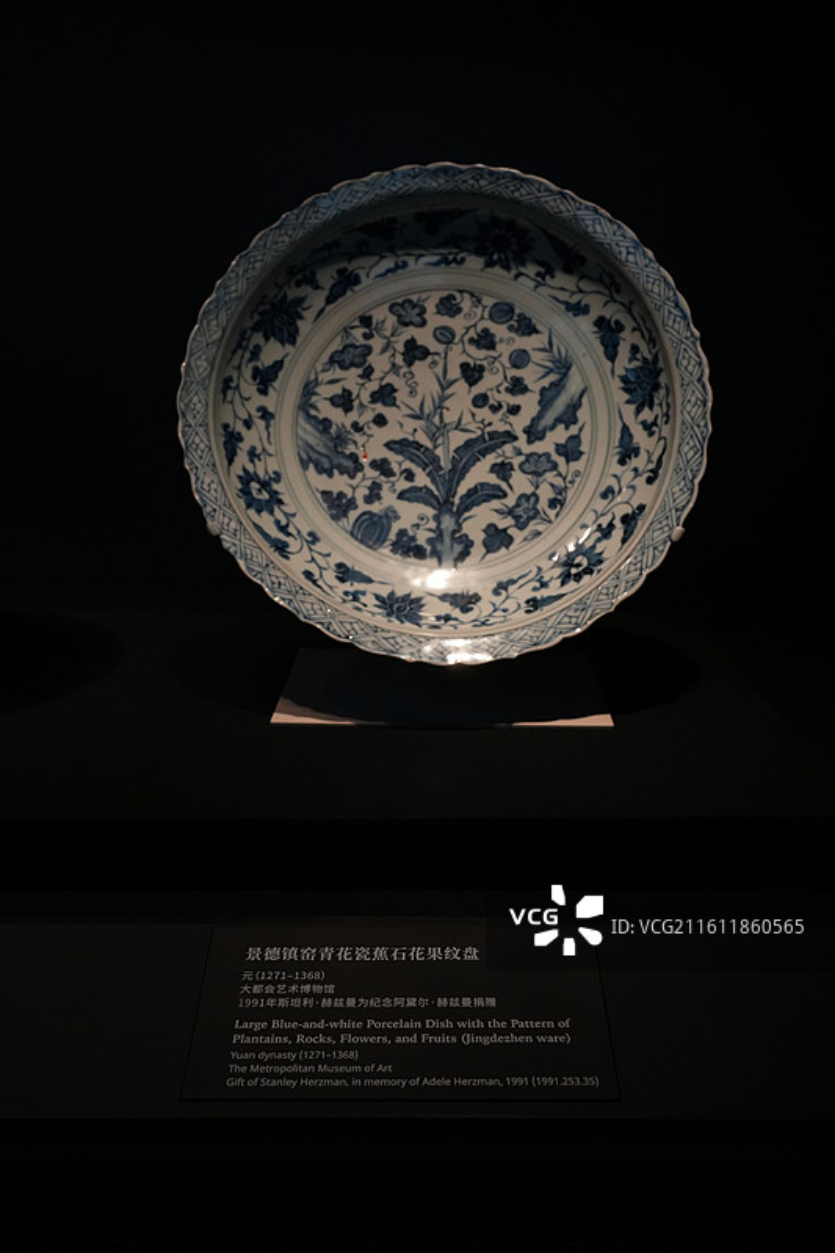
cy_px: 626
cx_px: 418
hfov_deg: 41.1
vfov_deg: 58.7
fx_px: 1114
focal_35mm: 32
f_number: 7.1
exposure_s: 1/100
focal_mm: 32
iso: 3200
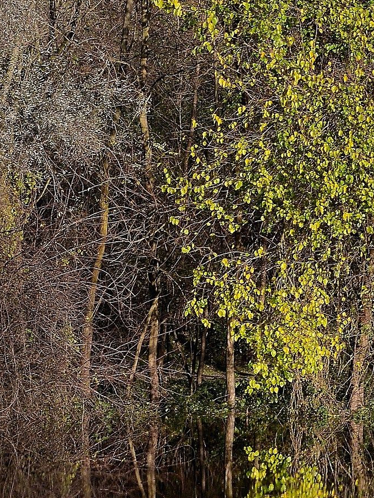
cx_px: 335
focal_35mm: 223
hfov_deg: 6.6
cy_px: 391
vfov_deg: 8.9
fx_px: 3212
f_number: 8
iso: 100
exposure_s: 1/125
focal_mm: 58
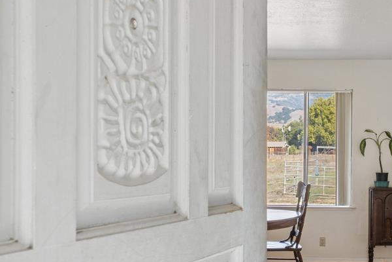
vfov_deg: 22.6
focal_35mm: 60
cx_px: 323
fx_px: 653
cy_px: 162
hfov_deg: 32.3
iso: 200
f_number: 11
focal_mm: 24
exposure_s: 1/13
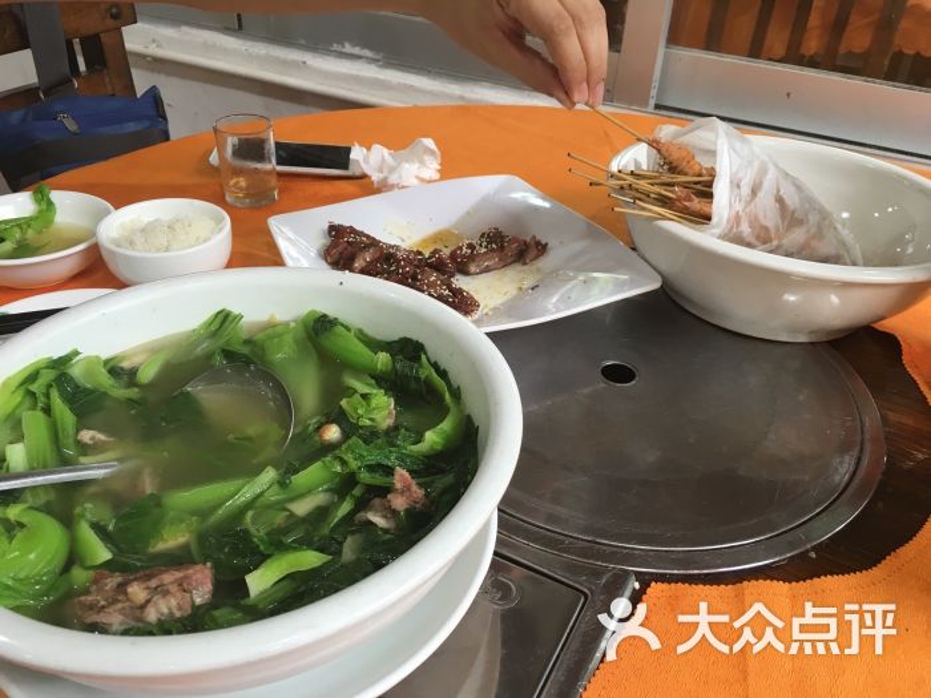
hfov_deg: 61.7
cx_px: 466
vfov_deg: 48.2
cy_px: 349
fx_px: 780
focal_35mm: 29
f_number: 2.2
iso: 40
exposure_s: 1/33
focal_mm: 4.15
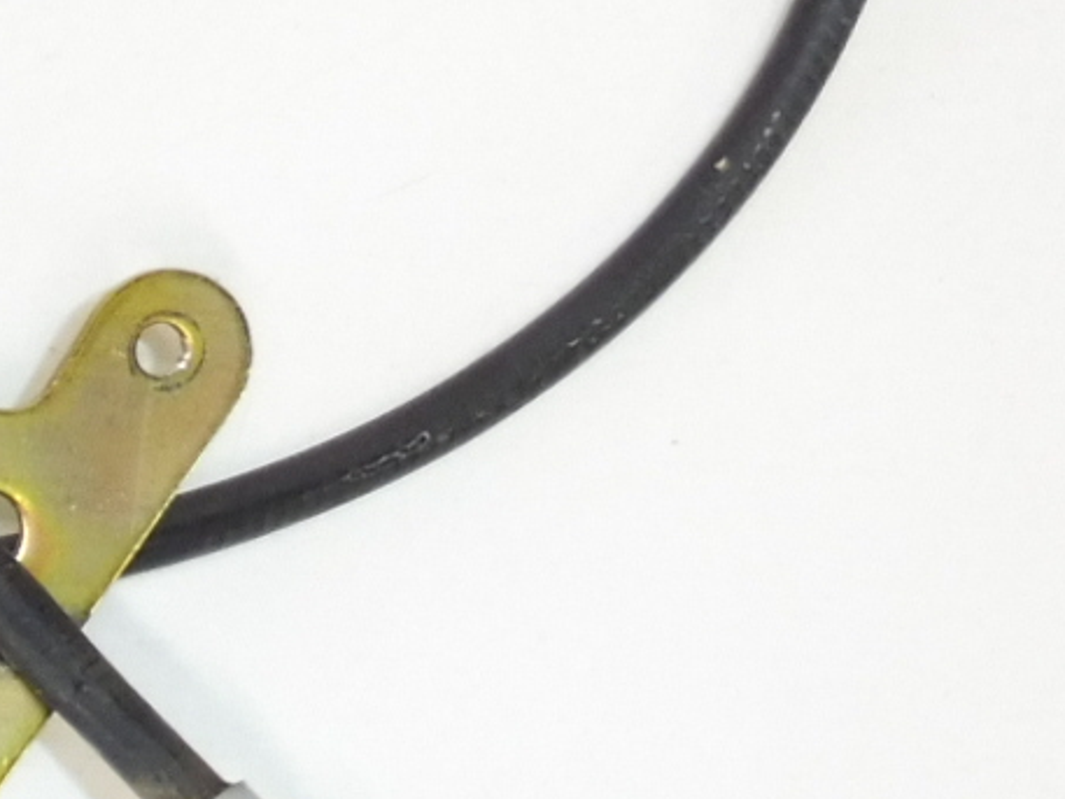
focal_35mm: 112
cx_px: -790
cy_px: 331
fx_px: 3447
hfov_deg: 15.4
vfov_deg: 13.2
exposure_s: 1/80
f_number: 3.5
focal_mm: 4.4
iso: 200
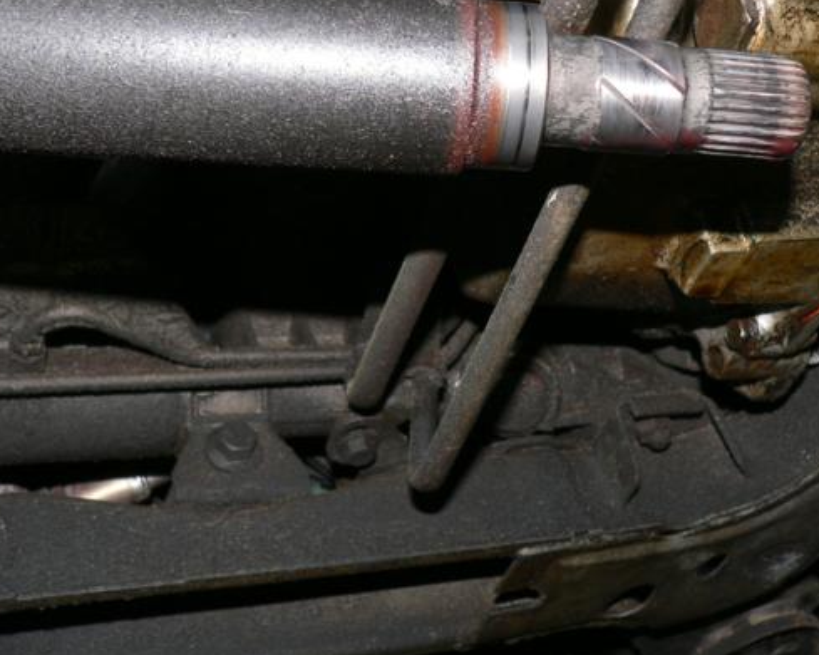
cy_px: 261
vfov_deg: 32.6
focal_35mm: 46
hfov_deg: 40.1
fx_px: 1115
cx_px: 509
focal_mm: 6
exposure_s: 1/60
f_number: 2.8
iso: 100
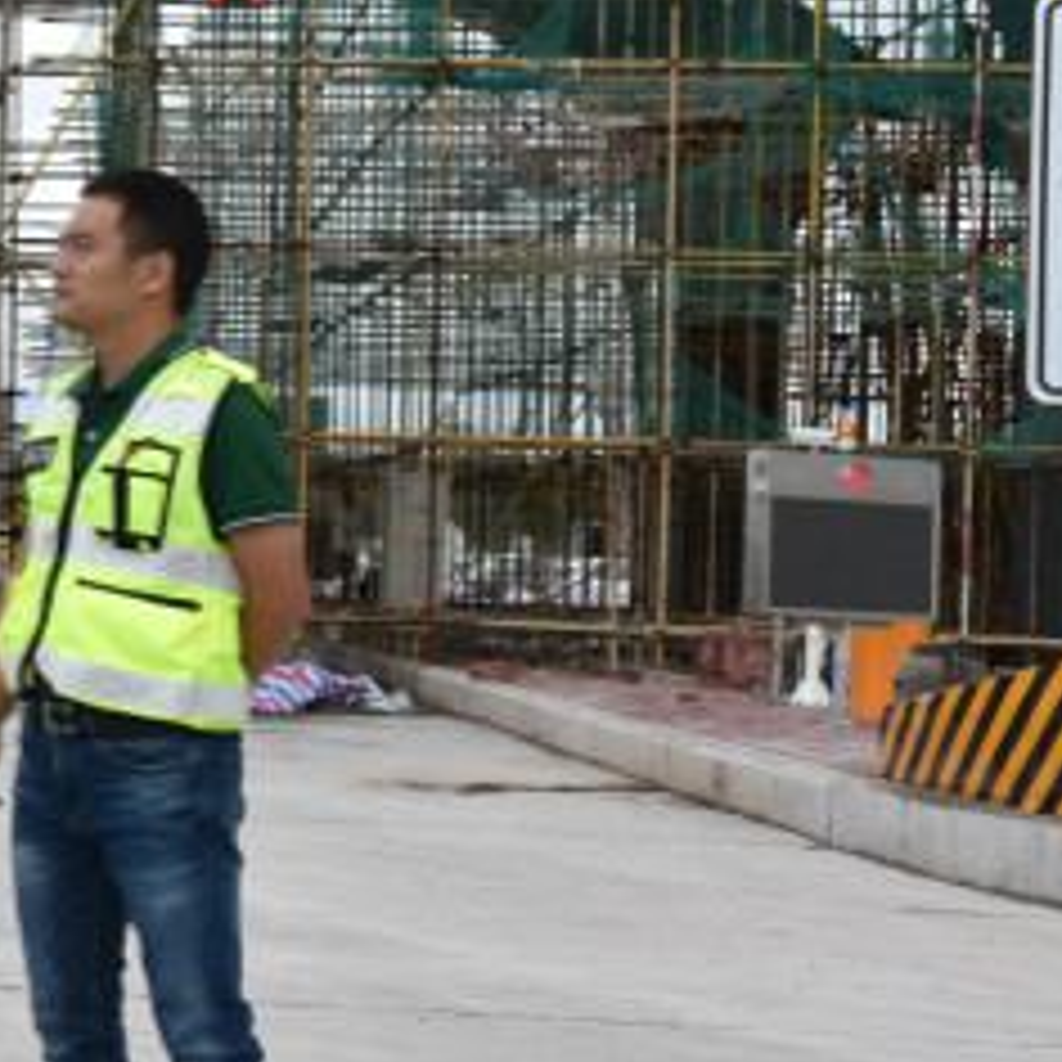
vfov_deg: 19.5
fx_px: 3089
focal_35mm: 89
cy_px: 425
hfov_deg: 17.3
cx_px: -594
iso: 250
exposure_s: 1/500
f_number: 8
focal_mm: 22
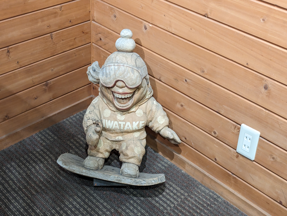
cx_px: 144
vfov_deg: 30.3
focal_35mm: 48
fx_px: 399
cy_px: 108
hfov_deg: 39.6
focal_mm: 6.81
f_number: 1.85
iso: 251
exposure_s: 1/24
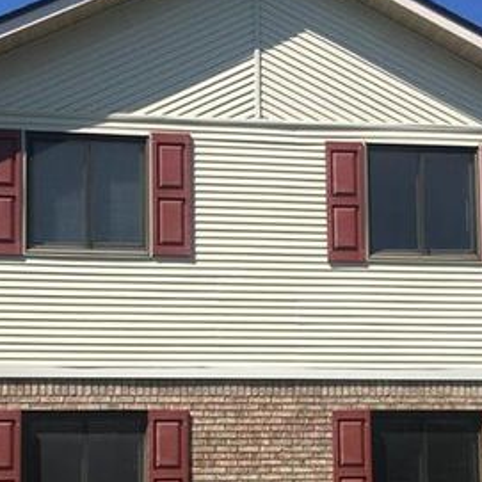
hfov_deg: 27.3
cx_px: 237
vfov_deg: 26.7
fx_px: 992
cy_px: 398
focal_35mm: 63
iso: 25
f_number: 2.2
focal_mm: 4.15
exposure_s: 1/1972
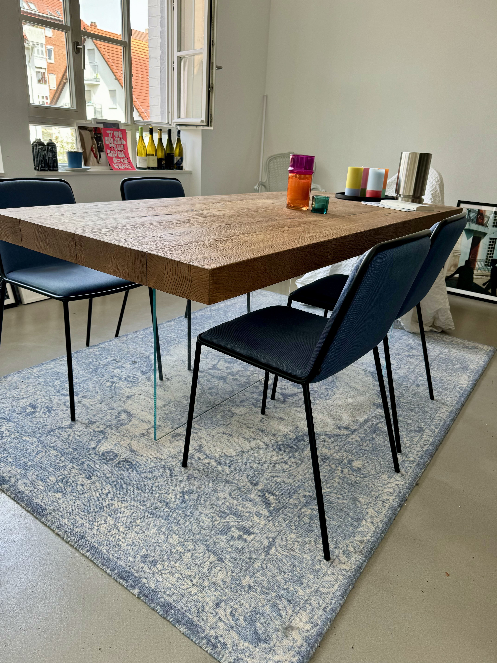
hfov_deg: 56.8
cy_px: 332
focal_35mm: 24
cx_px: 248
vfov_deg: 71.6
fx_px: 459
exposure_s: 1/163
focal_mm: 6.76
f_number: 1.78
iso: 80
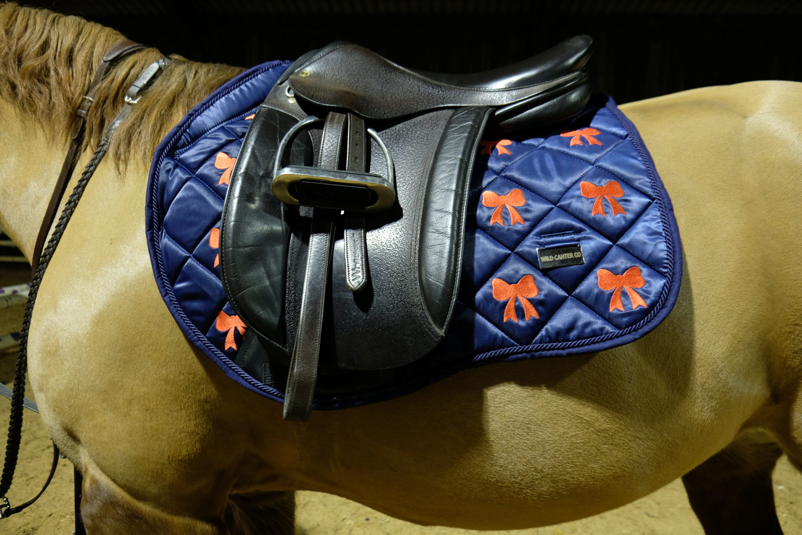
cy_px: 268
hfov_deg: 67.4
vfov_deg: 47.9
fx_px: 601
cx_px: 401
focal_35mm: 27
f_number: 3.5
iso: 800
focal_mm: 18
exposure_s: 1/7.5
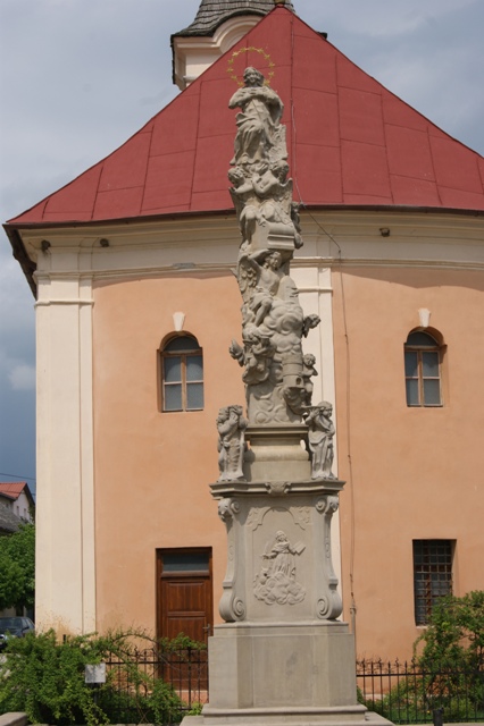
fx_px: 1665
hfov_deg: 16.5
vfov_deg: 24.6
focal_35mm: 82
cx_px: 242
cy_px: 363
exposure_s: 1/250
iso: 100
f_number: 13
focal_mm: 55
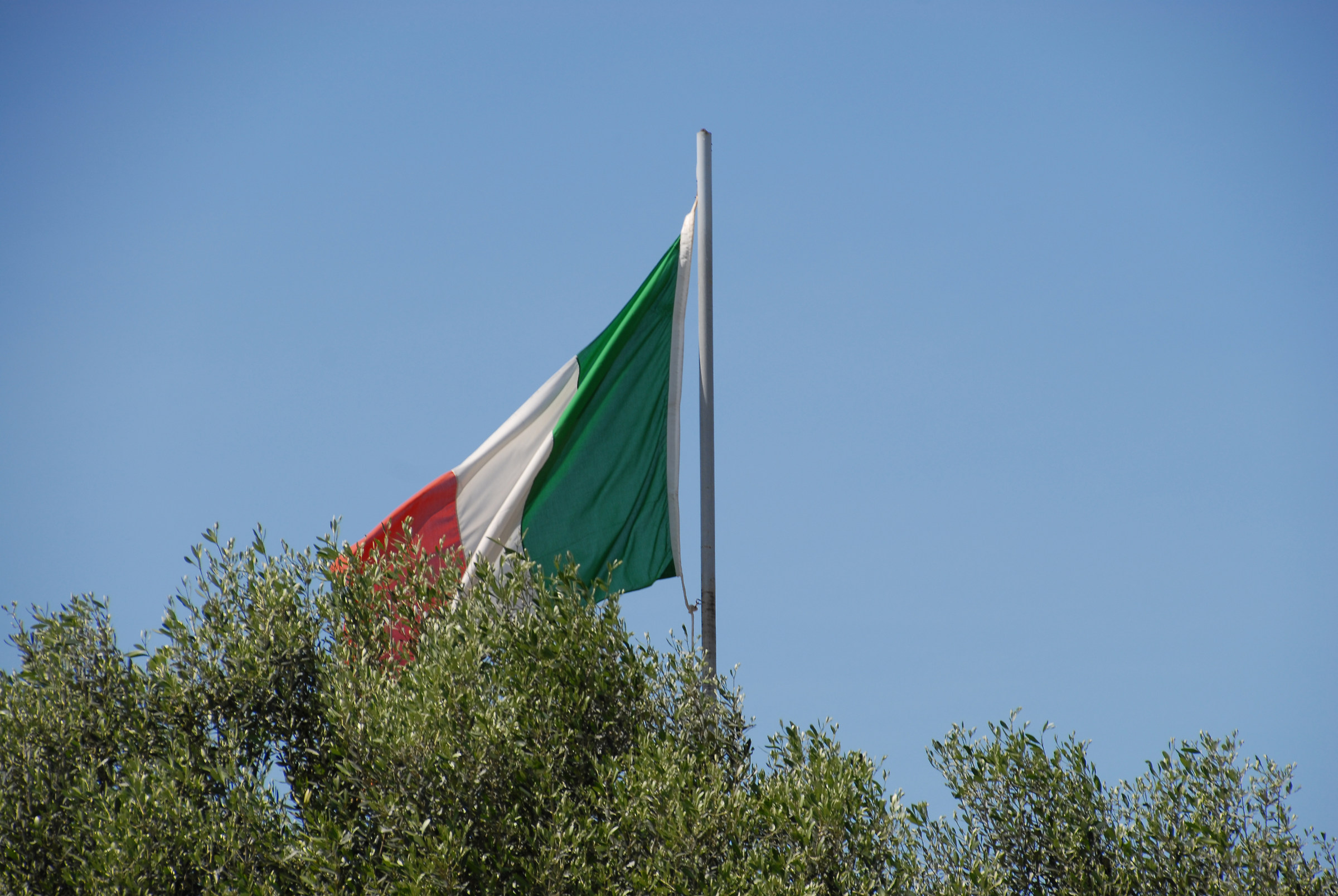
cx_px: 669
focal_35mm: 255
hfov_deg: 8.1
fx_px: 9488
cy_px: 448
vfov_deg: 5.4
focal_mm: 170
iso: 100
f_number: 9
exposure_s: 1/320
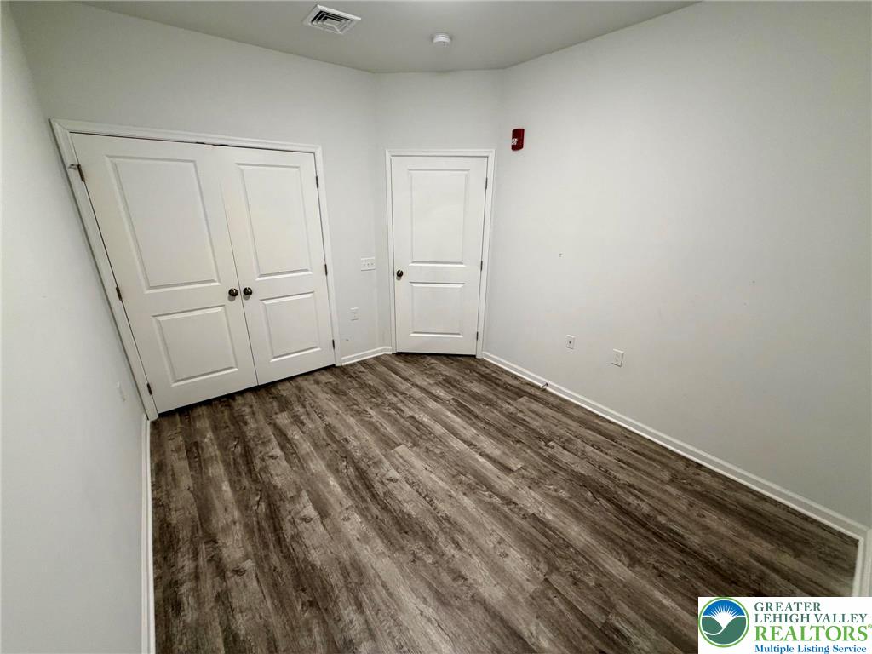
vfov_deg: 85.7
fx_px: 353
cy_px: 327
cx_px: 436
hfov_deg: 102.1
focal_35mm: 14
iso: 160
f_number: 2.2
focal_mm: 2.22
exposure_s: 1/60
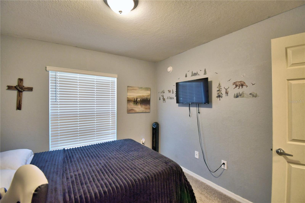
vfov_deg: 77.3
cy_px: 102
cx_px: 152
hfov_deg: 100.4
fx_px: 127
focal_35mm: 15
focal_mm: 10
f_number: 4.5
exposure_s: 1/30
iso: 640
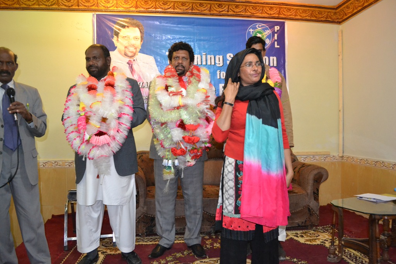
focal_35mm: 27
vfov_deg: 47.9
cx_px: 198
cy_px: 132
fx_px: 297
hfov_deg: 67.4
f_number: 3.5
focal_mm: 18
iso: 3200
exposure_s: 1/60
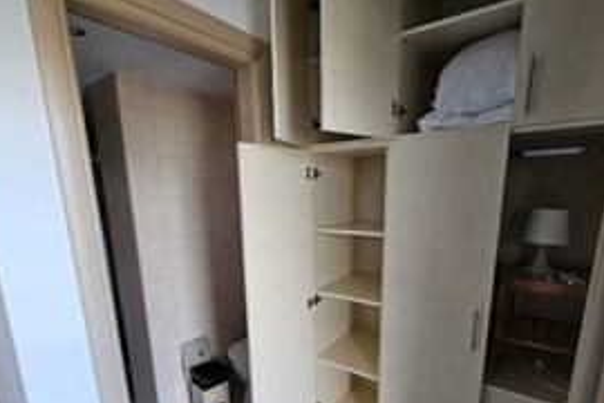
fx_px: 302
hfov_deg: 90.0
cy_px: 264
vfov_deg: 65.8
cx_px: 309
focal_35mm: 18
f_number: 2.2
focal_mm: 2.2
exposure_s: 1/70.8
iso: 160
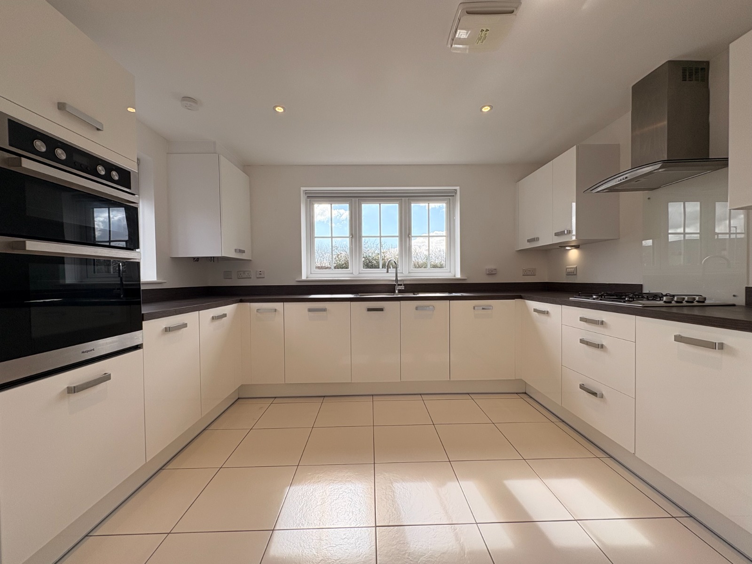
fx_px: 304
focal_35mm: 14
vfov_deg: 85.7
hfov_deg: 102.1
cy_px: 282
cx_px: 376
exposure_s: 1/359
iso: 64
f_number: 2.2
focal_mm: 2.22
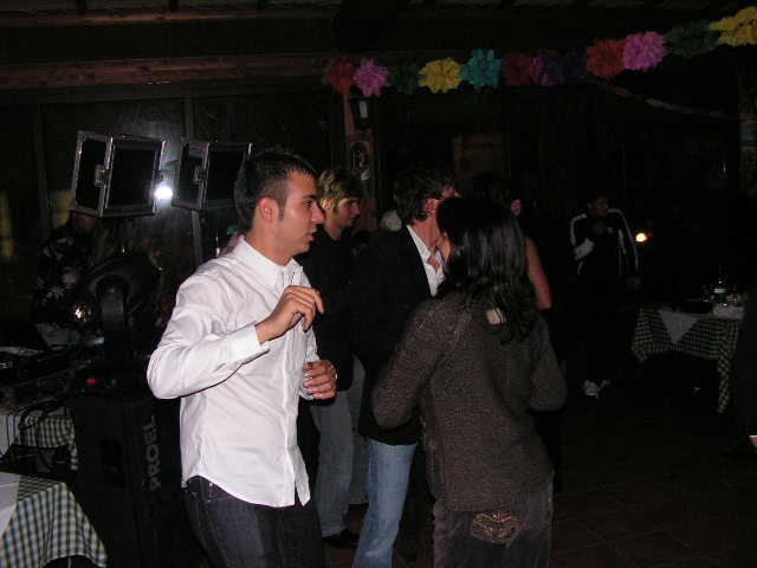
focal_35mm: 36
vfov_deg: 39.7
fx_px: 787
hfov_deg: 51.4
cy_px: 284
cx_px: 378
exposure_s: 1/40
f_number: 3.2
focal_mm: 6
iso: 200
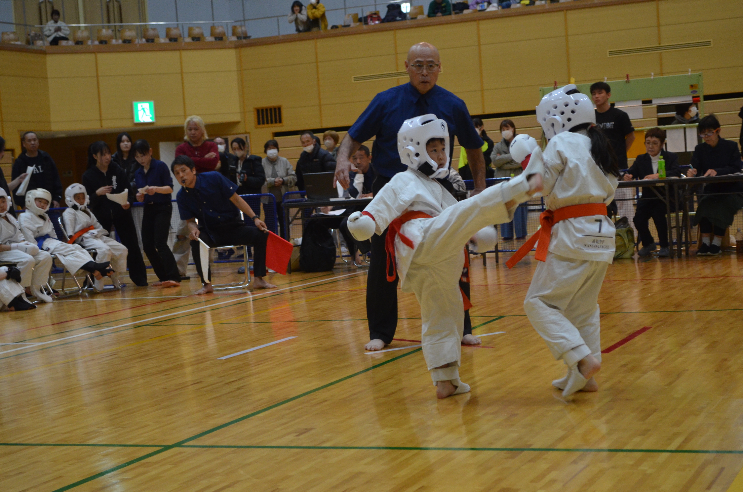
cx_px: 372
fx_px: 1390
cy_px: 246
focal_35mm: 68
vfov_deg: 20.1
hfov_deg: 29.9
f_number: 5.3
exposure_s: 1/200
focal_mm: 45
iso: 1600
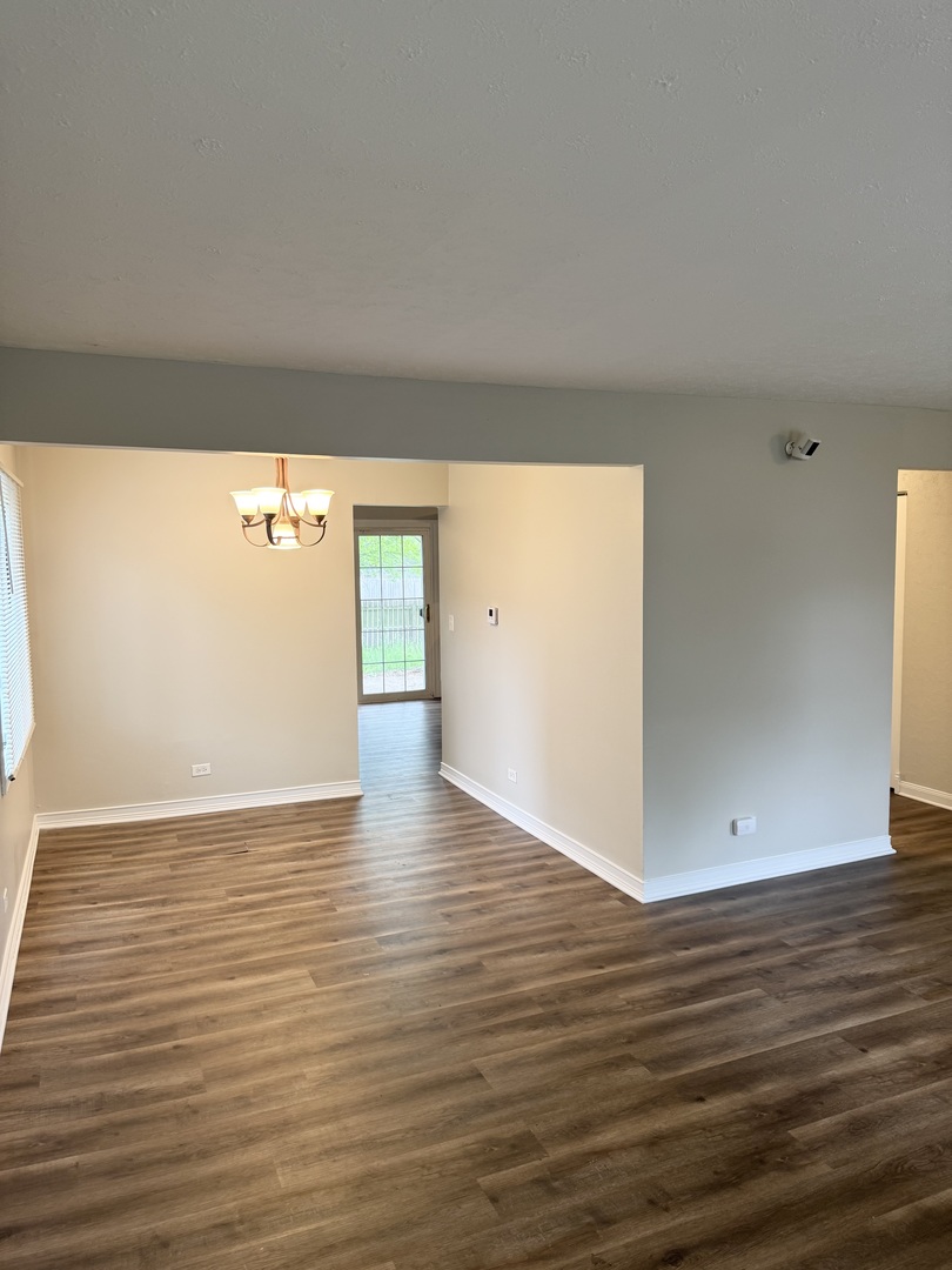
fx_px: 880
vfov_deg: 71.6
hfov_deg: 56.8
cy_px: 635
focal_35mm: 24
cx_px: 476
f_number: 1.78
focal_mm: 6.76
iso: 125
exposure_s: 1/60
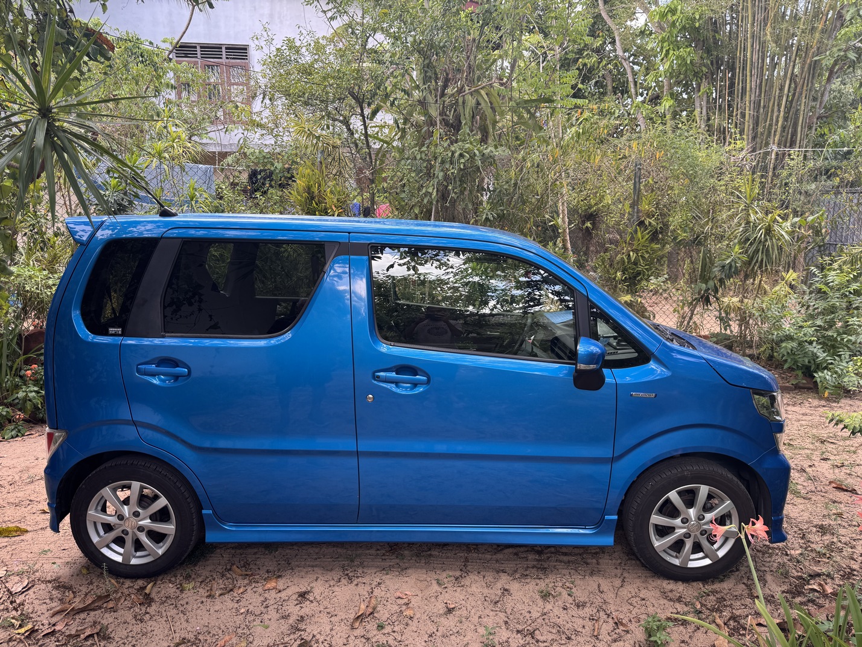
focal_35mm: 24
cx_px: 431
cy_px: 324
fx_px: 598
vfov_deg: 56.8
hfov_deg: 71.6
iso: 64
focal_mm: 6.76
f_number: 1.78
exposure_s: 1/142
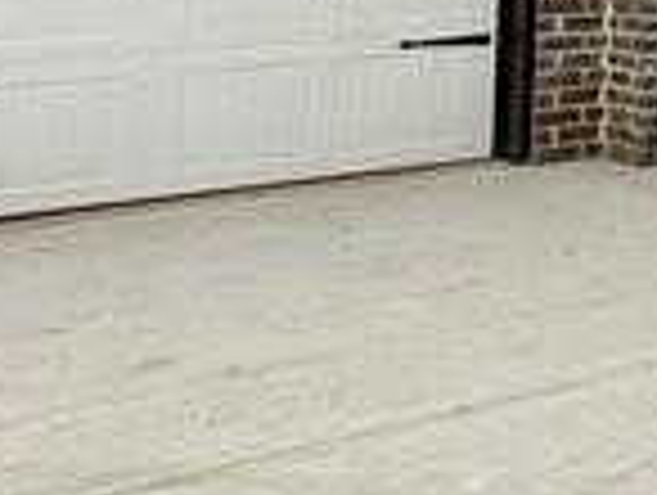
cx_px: 1192
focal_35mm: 98
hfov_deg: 16.6
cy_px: -356
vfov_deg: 13.7
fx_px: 1863
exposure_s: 1/638
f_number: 2.2
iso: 50
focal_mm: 2.22
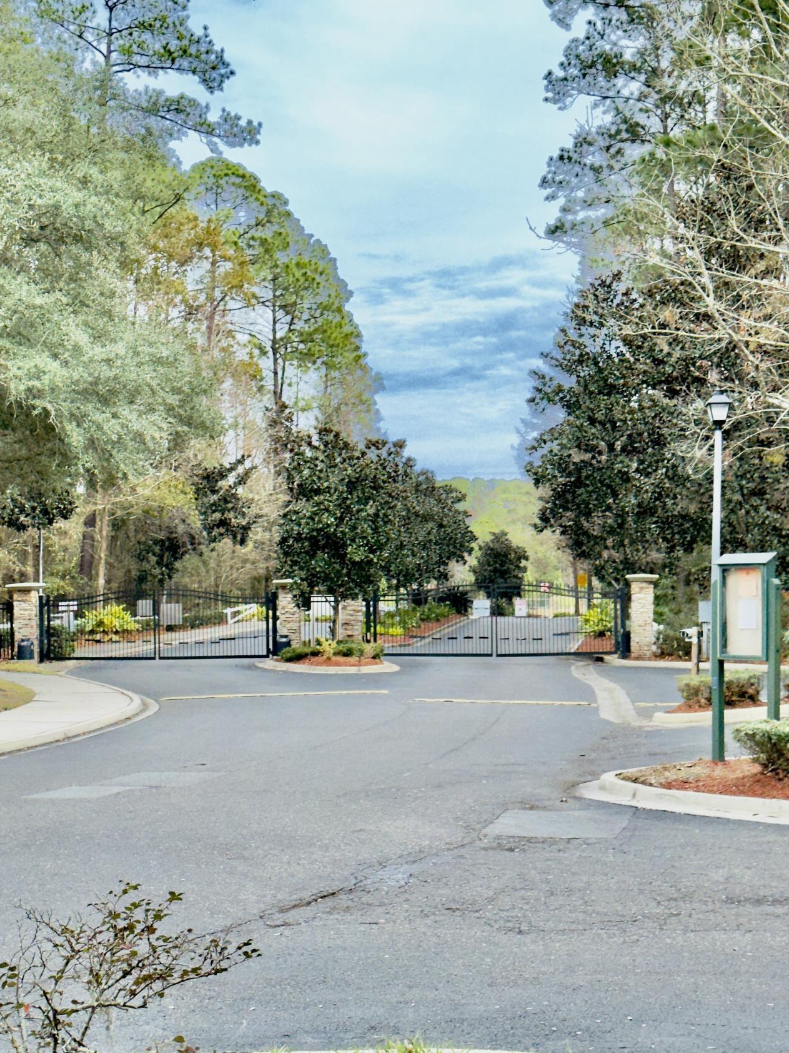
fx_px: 1732
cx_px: 332
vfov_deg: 33.7
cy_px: 585
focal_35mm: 57
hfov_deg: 25.6
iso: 100
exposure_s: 1/2045
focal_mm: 6.76
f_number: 1.78
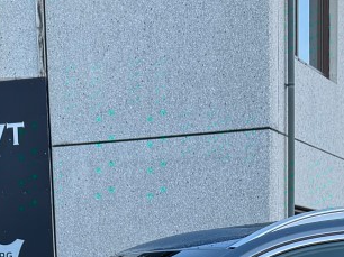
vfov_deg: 11.7
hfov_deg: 17.4
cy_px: 512
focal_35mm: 113
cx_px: 190
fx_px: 1122
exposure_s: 1/474
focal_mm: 6.86
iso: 80
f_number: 1.78
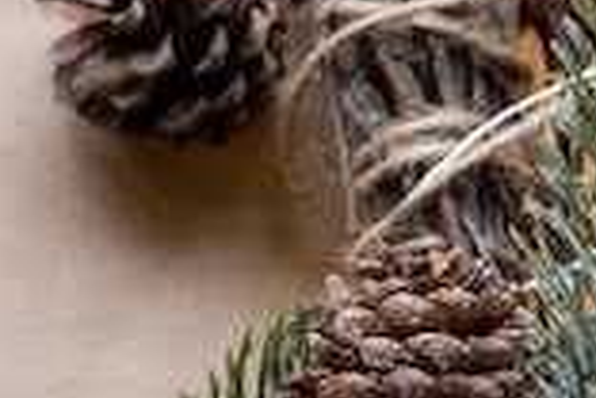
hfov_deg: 9.0
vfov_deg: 6.3
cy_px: 509
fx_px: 3592
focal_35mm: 217
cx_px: -573
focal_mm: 27.5
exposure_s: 1/8
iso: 160
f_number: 4
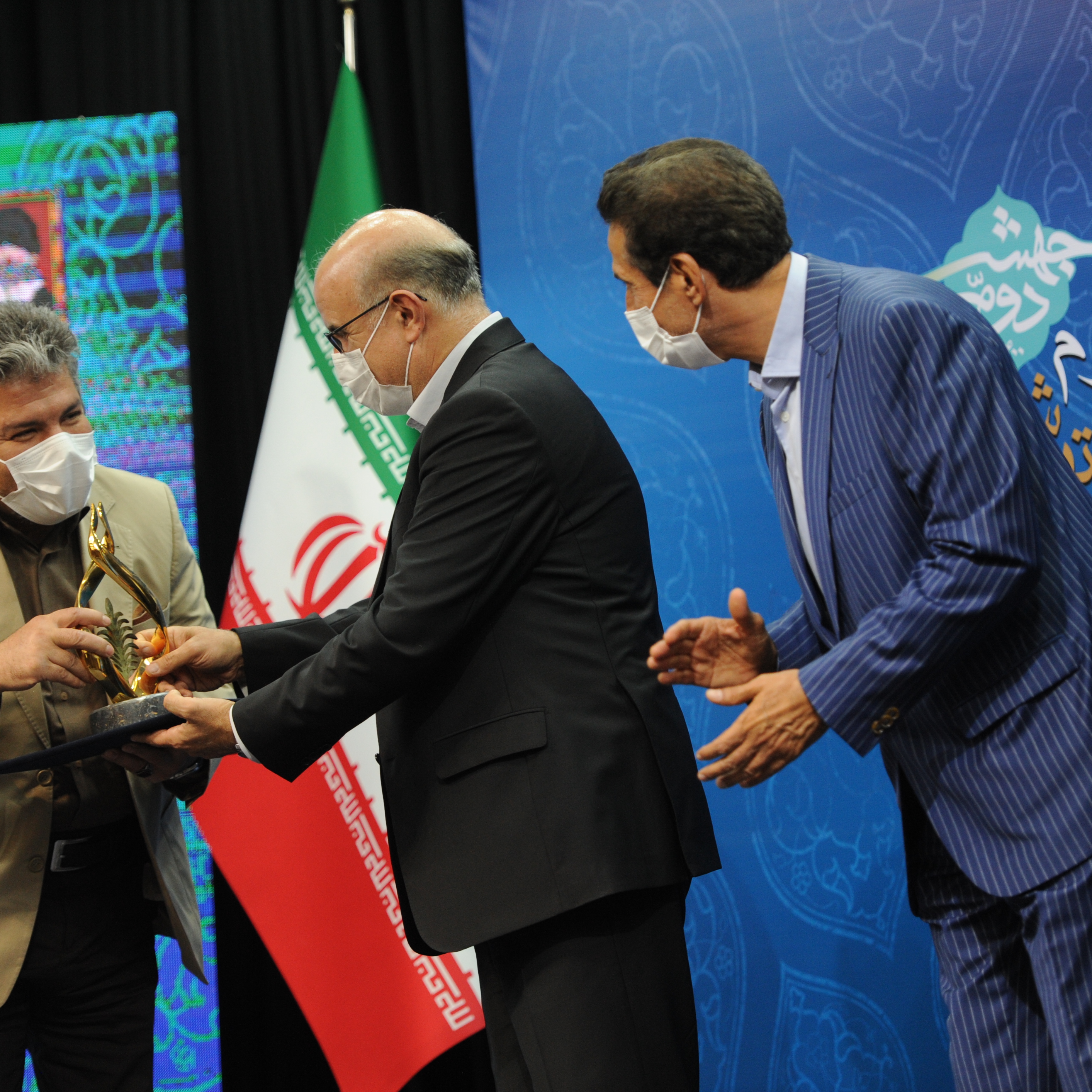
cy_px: 546
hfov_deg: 9.8
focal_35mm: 179
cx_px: 525
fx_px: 6389
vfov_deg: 9.8
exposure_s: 1/400
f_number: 2.8
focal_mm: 140
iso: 1600
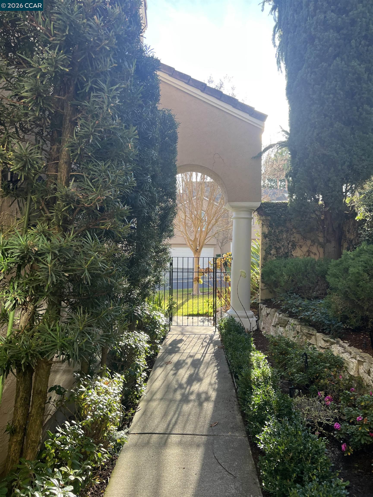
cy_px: 248
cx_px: 186
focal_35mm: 26
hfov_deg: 53.1
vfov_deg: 67.3
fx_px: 374
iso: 50
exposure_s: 1/351
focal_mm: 5.7
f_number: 1.5
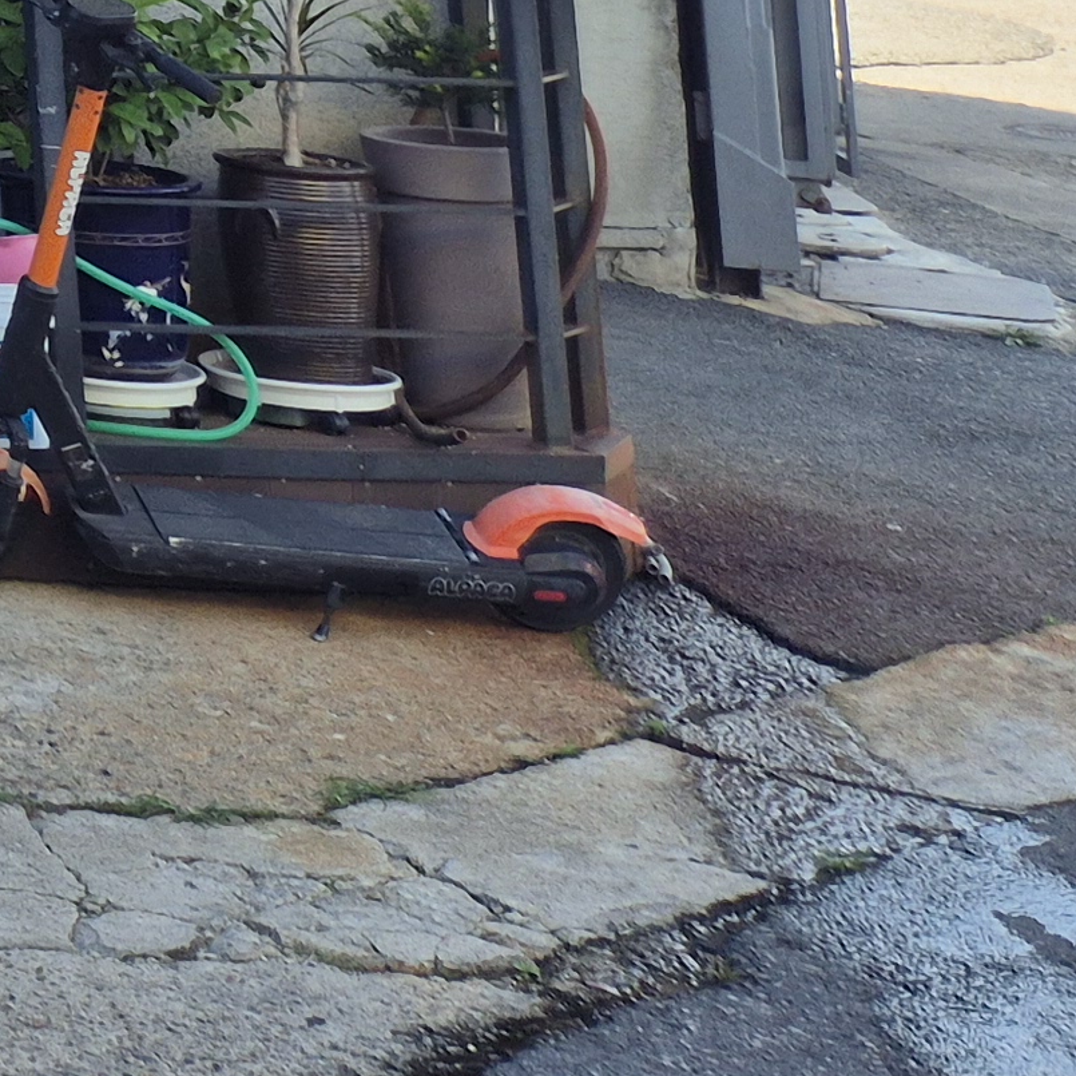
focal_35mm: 101
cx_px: -1548
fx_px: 3552
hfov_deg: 12.9
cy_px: -906
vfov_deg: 14.9
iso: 25
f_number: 1.8
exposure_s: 1/976
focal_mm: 5.4
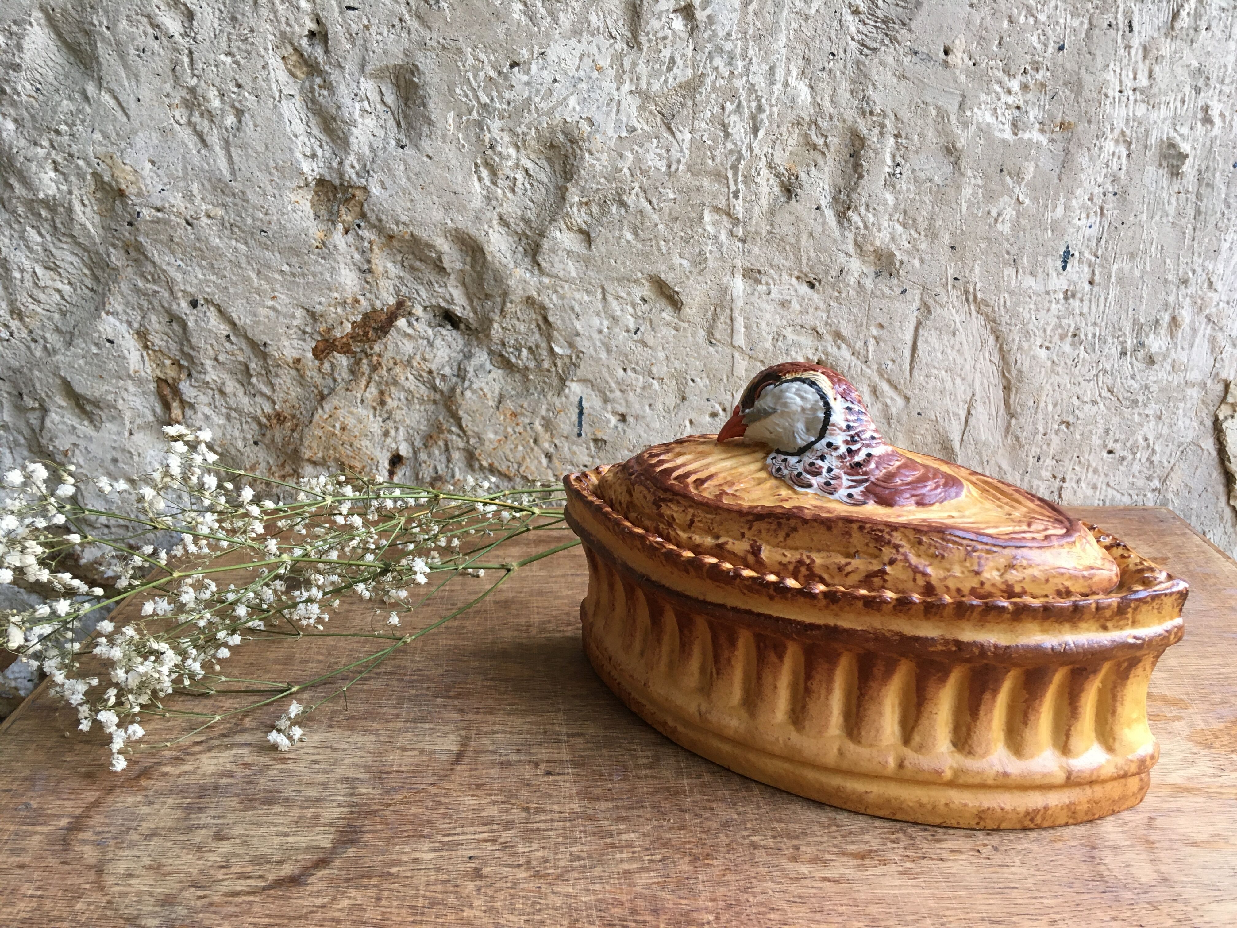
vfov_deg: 48.2
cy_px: 464
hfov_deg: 61.7
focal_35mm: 29
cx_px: 618
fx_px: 1036
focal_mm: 4.15
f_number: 2.2
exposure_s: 1/33
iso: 50
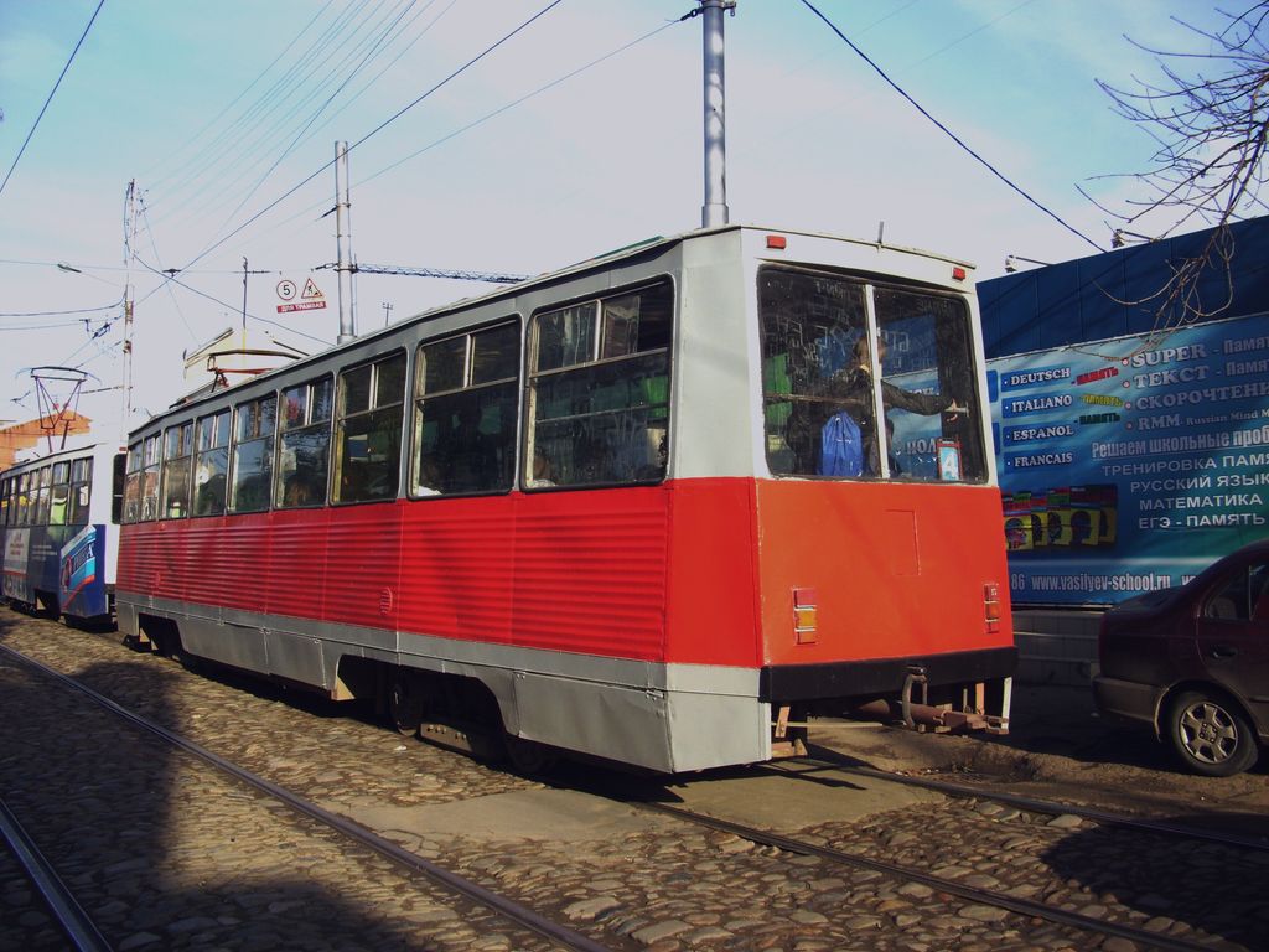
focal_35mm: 34
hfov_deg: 54.0
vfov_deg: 41.8
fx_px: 1246
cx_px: 634
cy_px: 476
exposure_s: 1/160
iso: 80
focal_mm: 5.7
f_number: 5.6
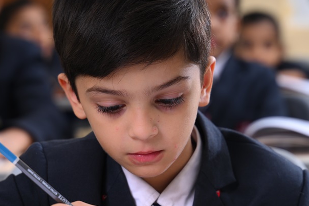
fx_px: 1279
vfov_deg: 9.2
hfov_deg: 13.8
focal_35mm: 149
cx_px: 109
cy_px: 118
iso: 100
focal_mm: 75
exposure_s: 1/200
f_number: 3.5
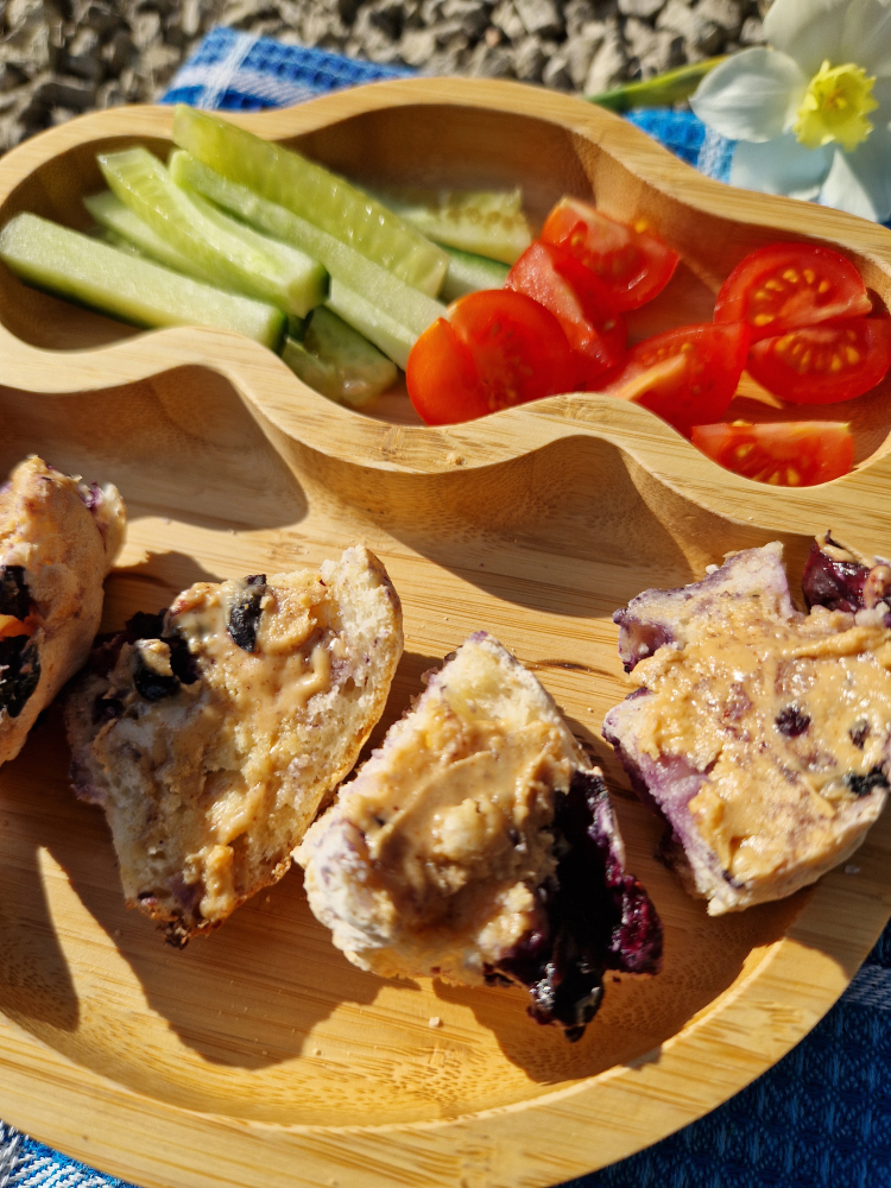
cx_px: 446
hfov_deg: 58.9
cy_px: 594
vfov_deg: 73.9
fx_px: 789
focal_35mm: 23
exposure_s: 1/1468
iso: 50
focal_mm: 5.4
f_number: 1.8
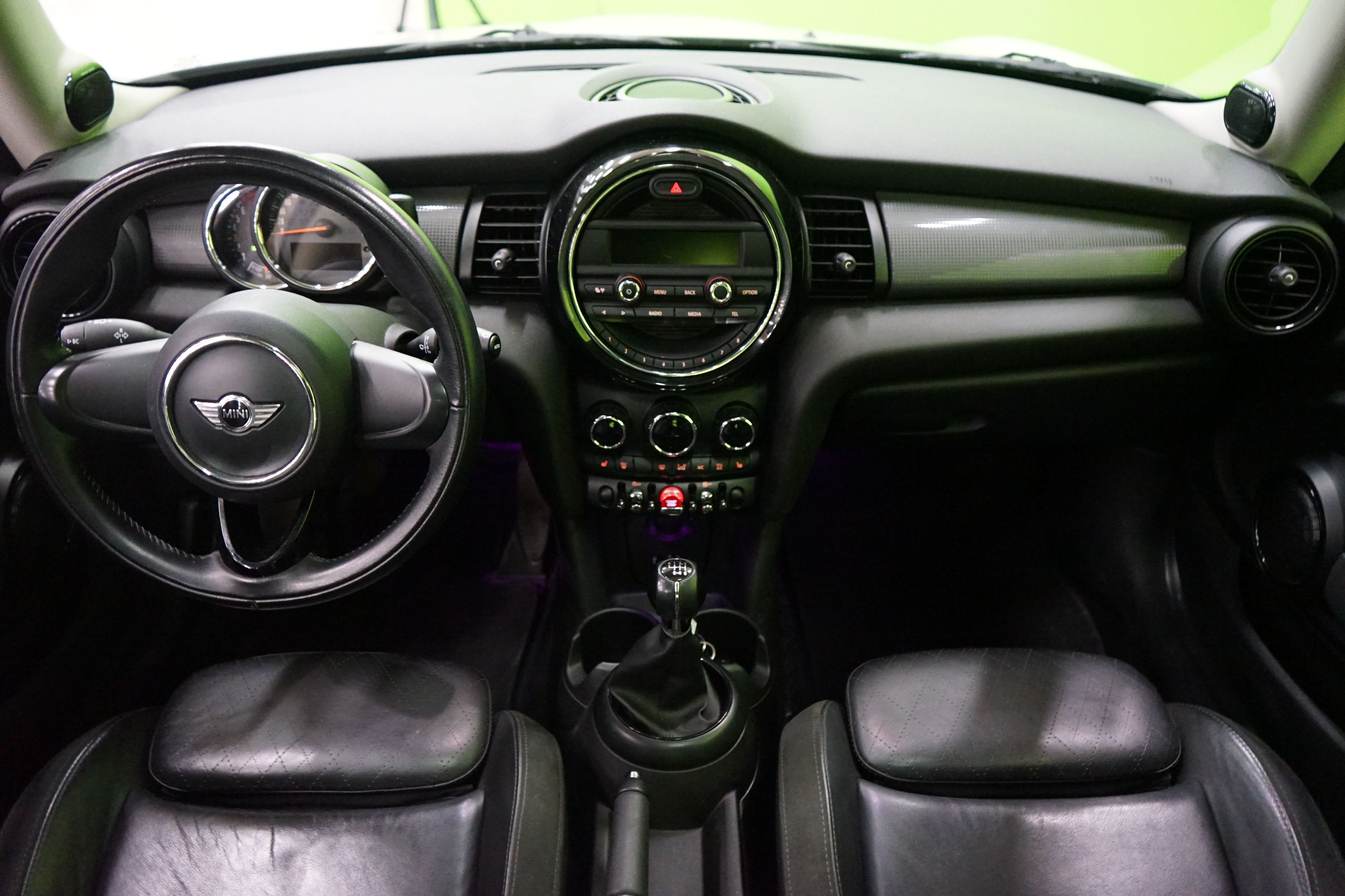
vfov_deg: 46.4
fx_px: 1046
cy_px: 448
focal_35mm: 28
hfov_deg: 65.5
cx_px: 672
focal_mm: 28
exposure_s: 1/25
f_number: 3.5
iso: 6400
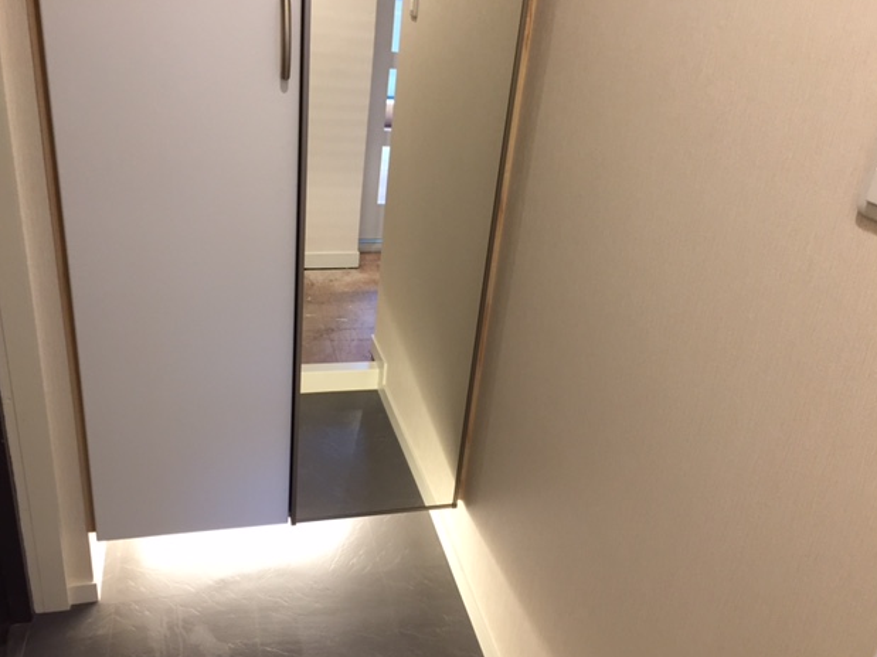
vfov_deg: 46.8
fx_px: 760
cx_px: 442
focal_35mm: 30
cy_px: 330
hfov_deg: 60.0
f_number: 2.2
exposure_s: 1/30
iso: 100
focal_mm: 4.15
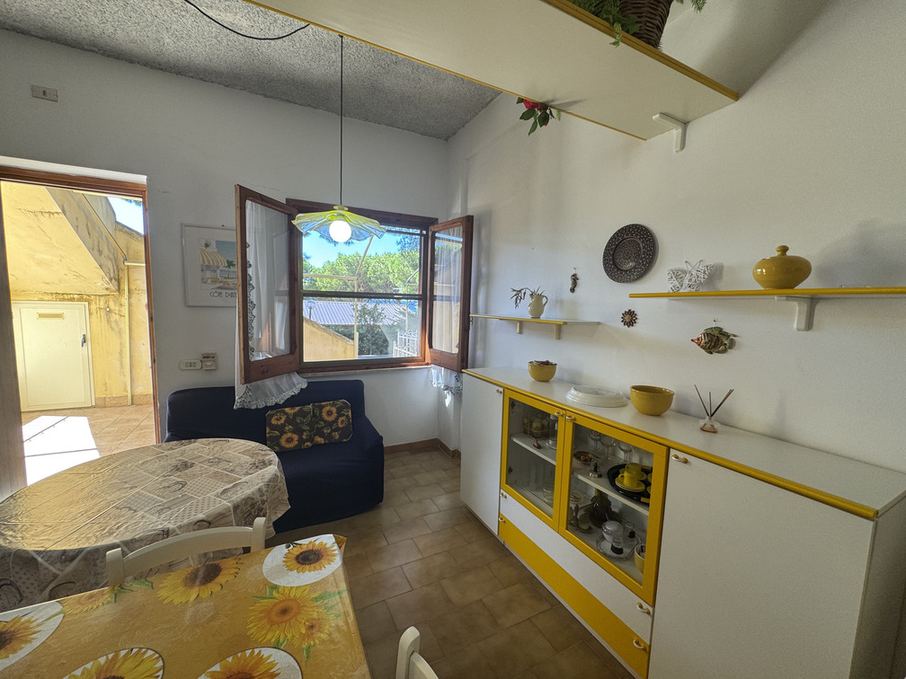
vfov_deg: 85.7
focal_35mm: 14
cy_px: 340
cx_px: 453
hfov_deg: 102.1
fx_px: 366
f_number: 2.2
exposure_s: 1/100
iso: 80
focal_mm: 2.22
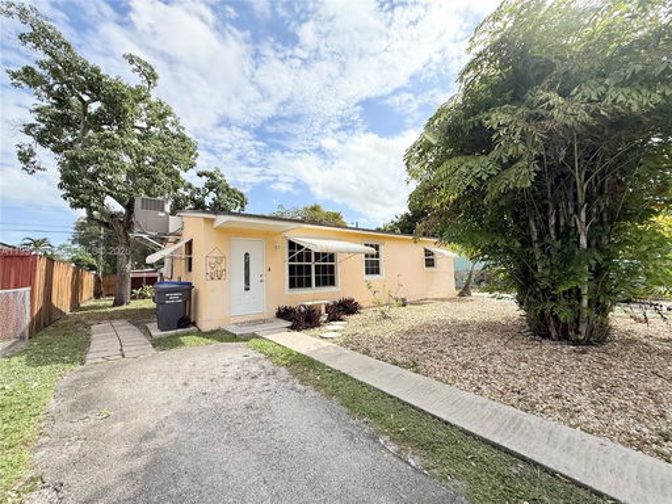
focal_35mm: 14
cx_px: 336
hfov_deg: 102.1
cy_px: 252
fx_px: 272
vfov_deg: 85.7
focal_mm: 2.22
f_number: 2.2
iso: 50
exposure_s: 1/3891
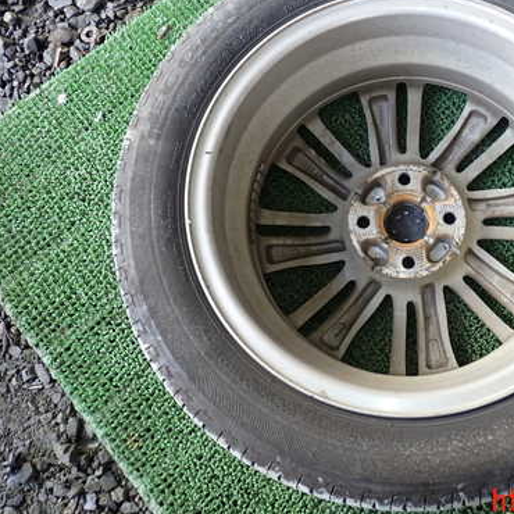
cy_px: 207
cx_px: 389
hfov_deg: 38.1
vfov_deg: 39.0
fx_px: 722
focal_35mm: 43
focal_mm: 5.4
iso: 200
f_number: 2.3
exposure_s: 1/80
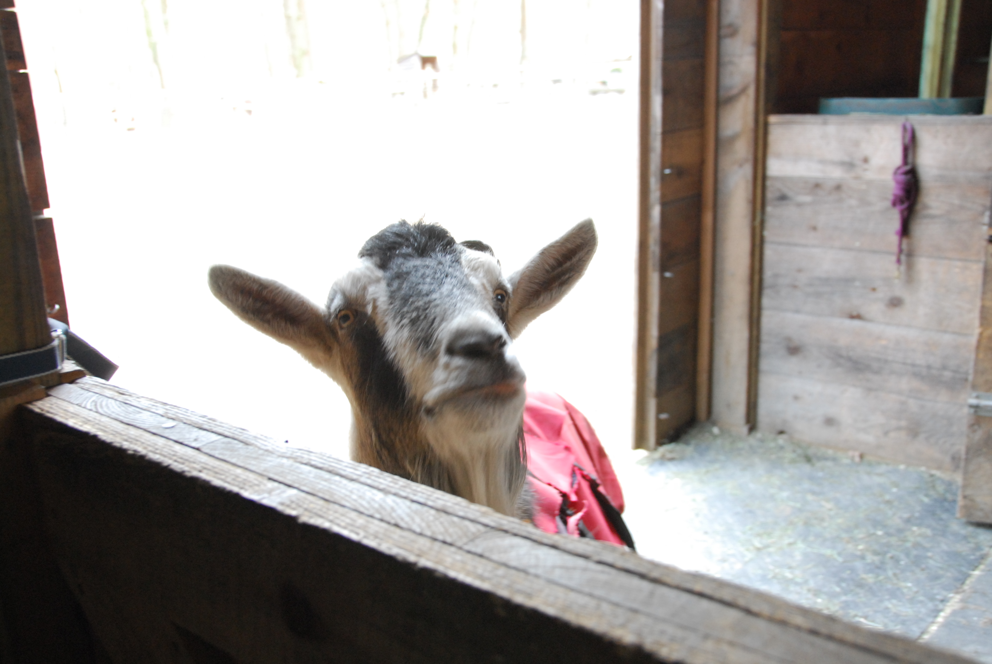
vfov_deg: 37.0
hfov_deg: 53.1
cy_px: 332
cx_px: 496
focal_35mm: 36
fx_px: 993
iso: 800
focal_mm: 24
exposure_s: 1/20
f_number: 3.8
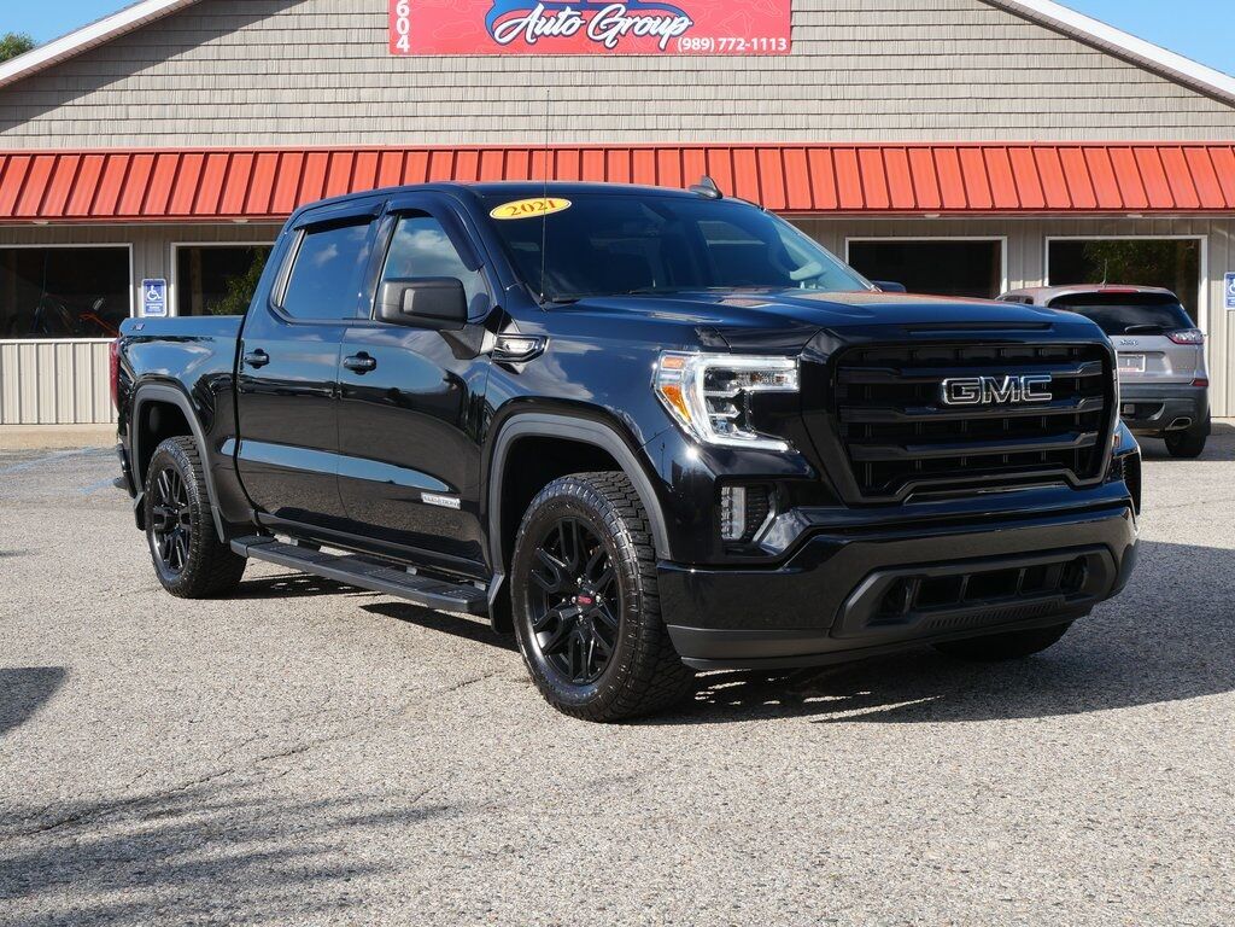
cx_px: 618
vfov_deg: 29.1
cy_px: 464
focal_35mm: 50
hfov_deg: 38.2
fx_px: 1784
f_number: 9
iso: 200
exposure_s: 1/250
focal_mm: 25
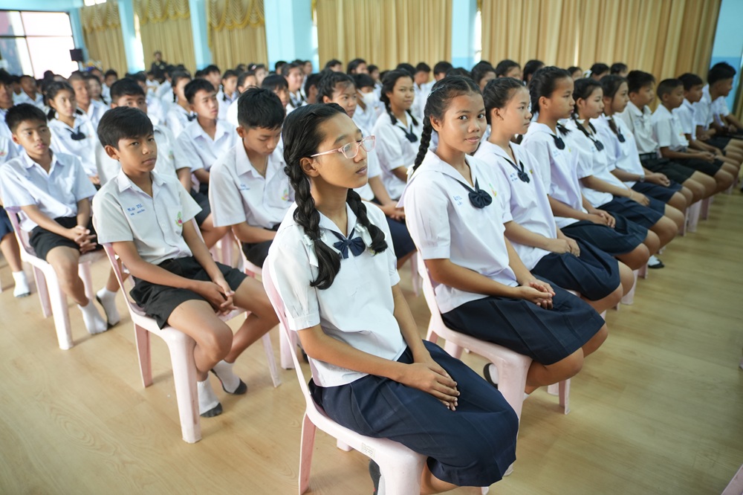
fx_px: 1444
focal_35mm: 70
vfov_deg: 19.4
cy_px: 248
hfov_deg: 28.9
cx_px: 372
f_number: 3.5
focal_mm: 70
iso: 1250
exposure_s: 1/125
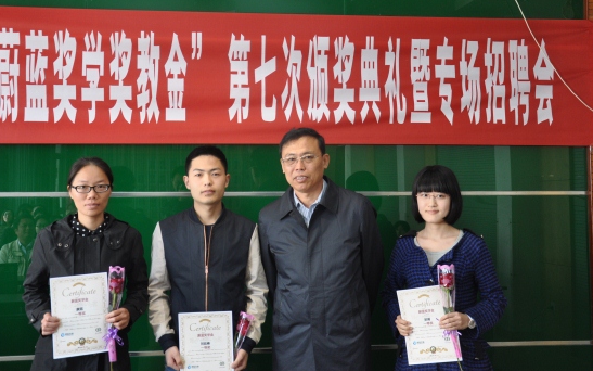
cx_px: 282
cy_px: 139
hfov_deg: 41.8
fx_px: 776
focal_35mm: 48
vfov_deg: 26.8
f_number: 4
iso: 560
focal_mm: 26
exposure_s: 1/15
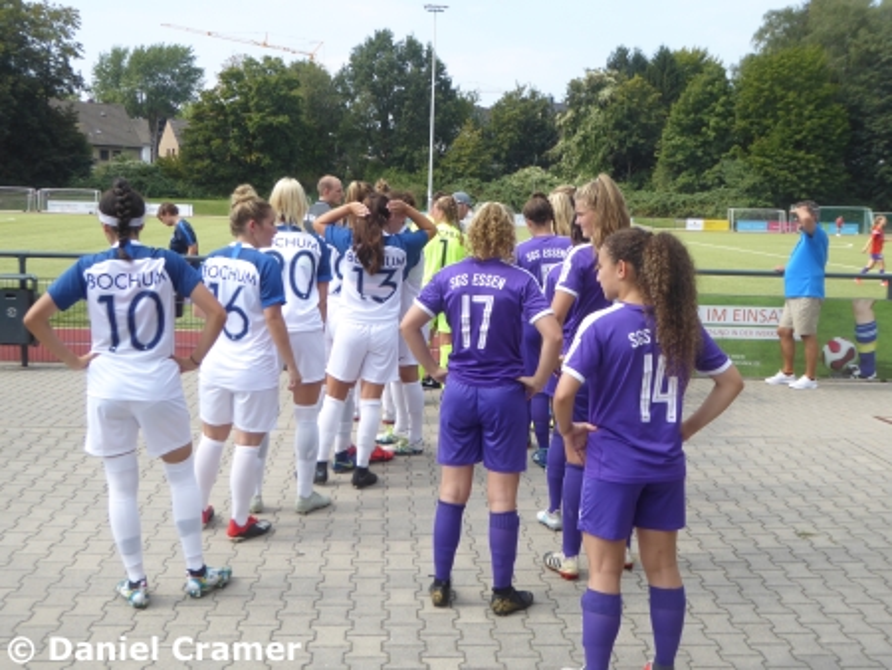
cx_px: 446
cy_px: 335
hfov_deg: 46.8
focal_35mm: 40
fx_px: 1031
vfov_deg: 36.0
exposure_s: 1/320
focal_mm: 7.2
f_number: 3.8
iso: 80
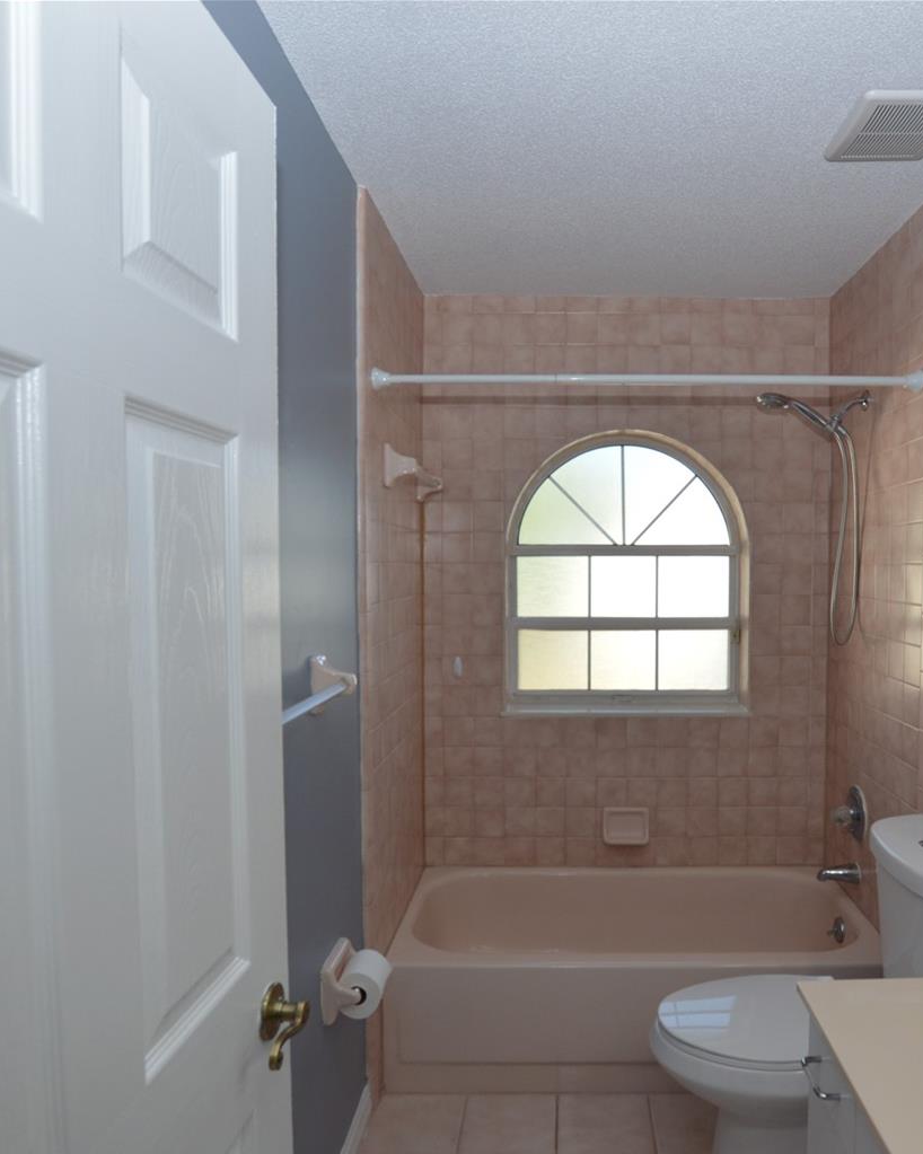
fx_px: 751
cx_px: 577
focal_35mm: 22
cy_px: 598
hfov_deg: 62.2
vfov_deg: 75.0
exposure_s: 1/125
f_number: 5.6
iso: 250
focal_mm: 10
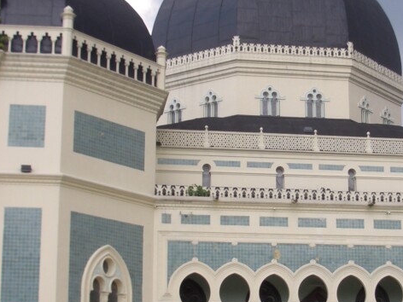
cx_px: 282
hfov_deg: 21.9
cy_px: 163
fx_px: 1036
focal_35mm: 89
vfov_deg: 16.6
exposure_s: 1/250
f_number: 4.6
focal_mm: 6.8
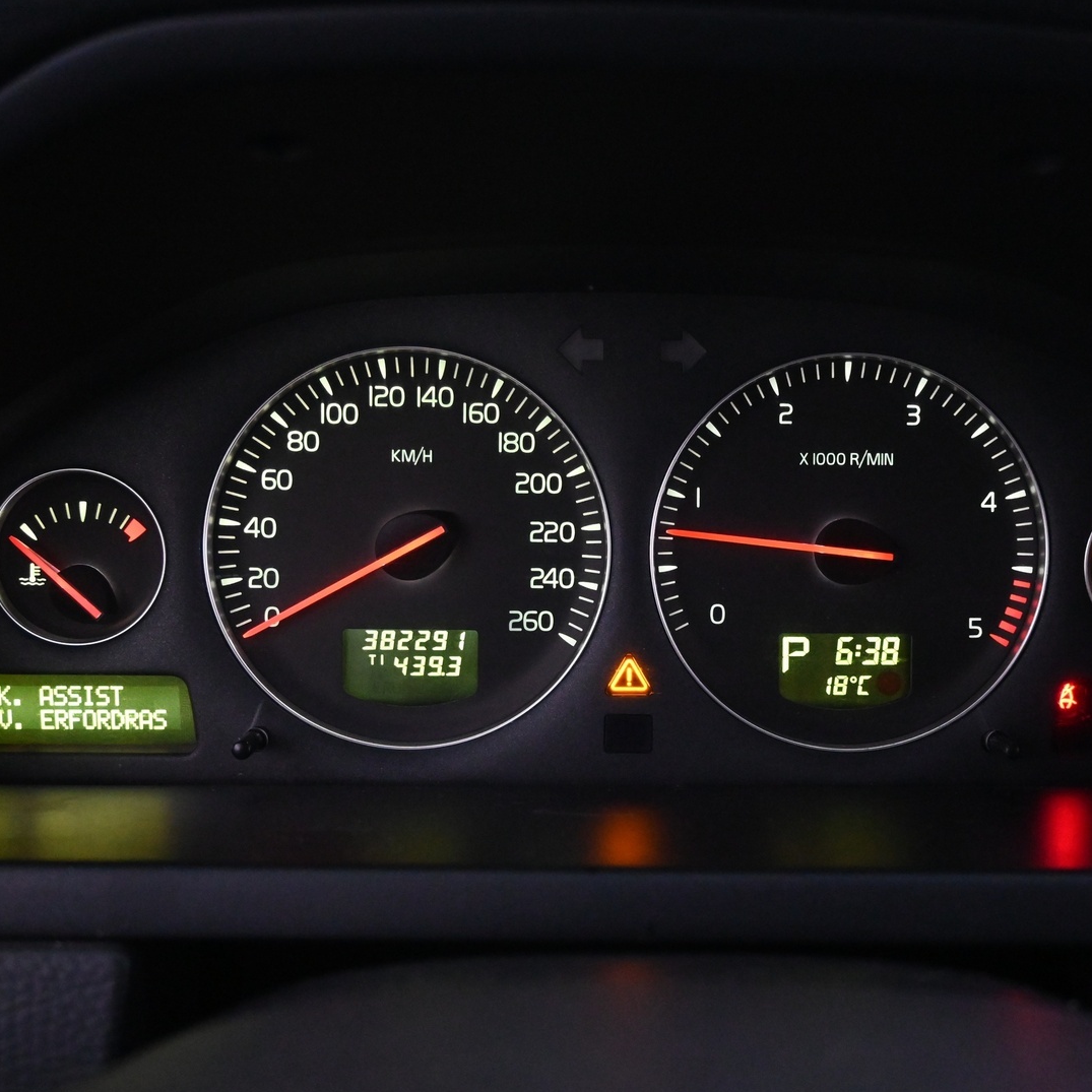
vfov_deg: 40.6
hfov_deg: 40.5
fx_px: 1475
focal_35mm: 41
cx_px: 640
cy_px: 547
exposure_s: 1/30
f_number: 4
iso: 4500
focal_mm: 21.5
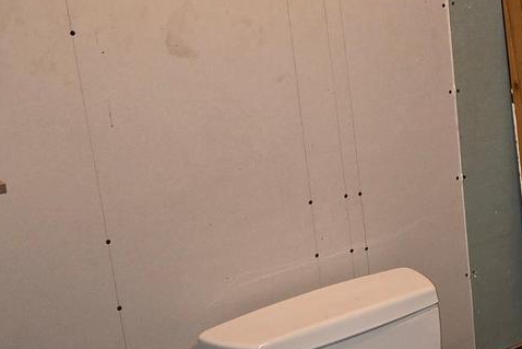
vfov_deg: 18.9
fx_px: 1044
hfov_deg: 26.6
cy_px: 244
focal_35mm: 72
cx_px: 520
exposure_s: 1/24
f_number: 1.8
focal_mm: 5.4
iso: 100
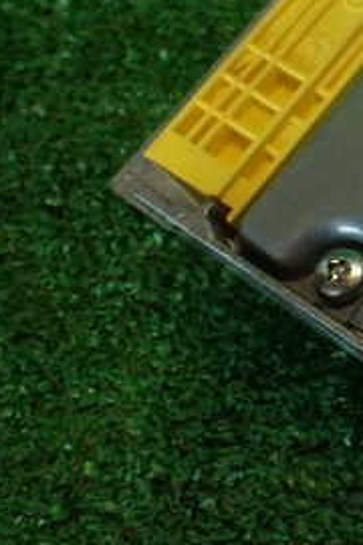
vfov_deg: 27.2
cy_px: 176
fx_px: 1119
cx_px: 581
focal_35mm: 74
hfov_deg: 16.4
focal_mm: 5.79
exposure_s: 1/60
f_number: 2.4
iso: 125
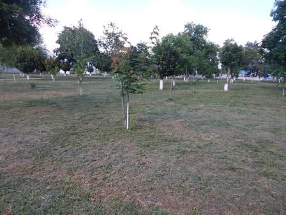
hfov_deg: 76.4
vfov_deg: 61.1
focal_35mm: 22
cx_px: 143
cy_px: 108
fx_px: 182
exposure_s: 1/500
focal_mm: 4
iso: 125
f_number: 3
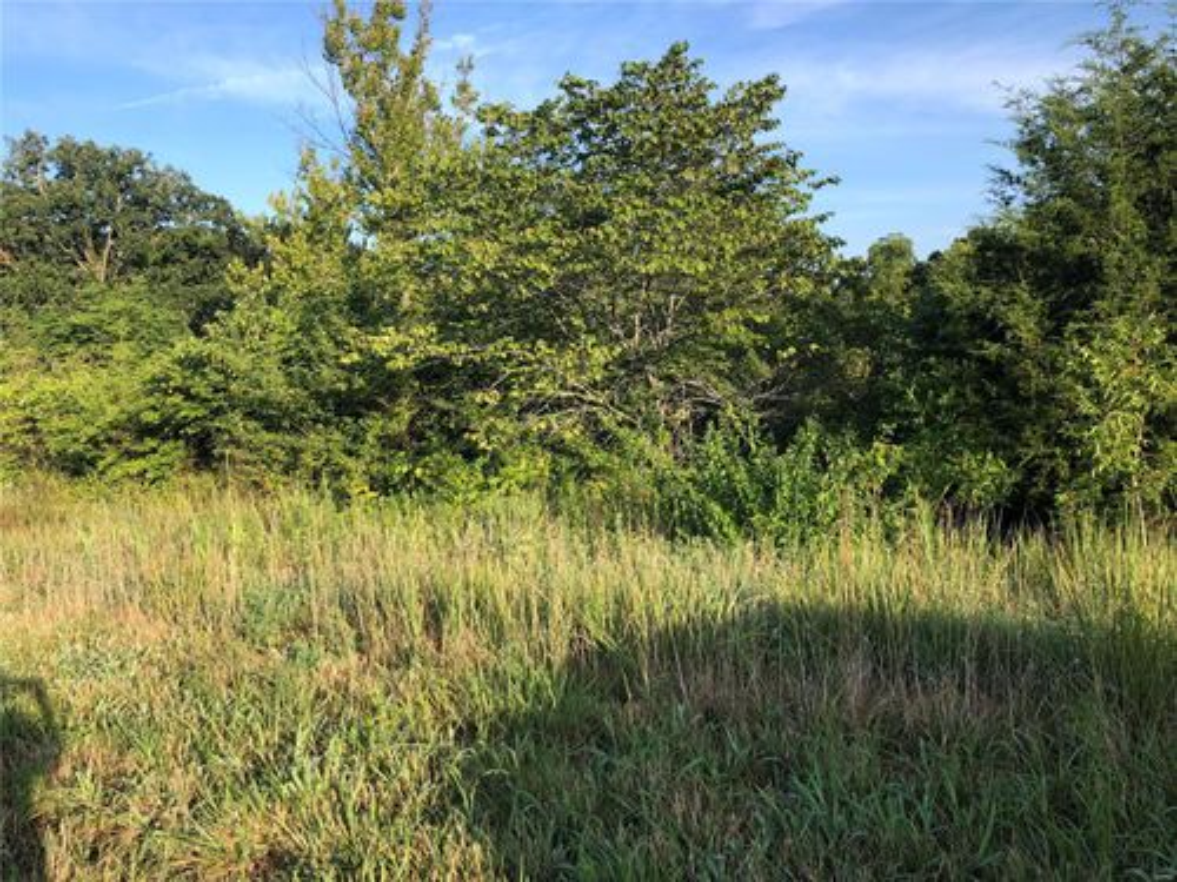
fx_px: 952
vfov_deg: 49.7
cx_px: 588
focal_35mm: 28
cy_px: 441
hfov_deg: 63.4
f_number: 1.8
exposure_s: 1/545
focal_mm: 3.99
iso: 20
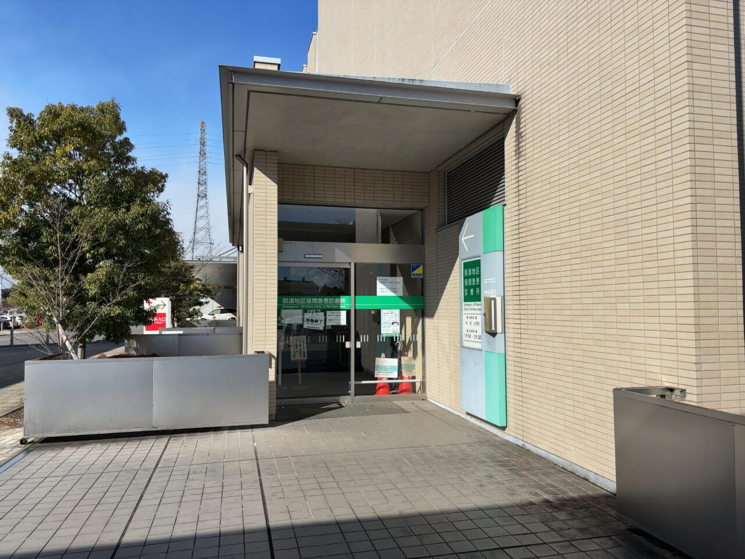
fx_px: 560
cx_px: 372
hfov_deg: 67.3
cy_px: 280
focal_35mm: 26
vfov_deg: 53.1
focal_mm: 5.96
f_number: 1.6
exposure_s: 1/3650
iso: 50
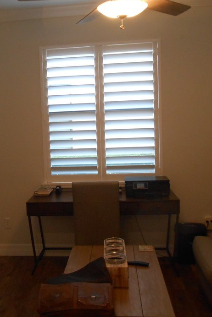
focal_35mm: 40
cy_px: 155
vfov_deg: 48.4
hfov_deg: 33.0
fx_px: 353
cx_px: 61
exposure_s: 1/30
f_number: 3.5
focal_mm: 4.6
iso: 320
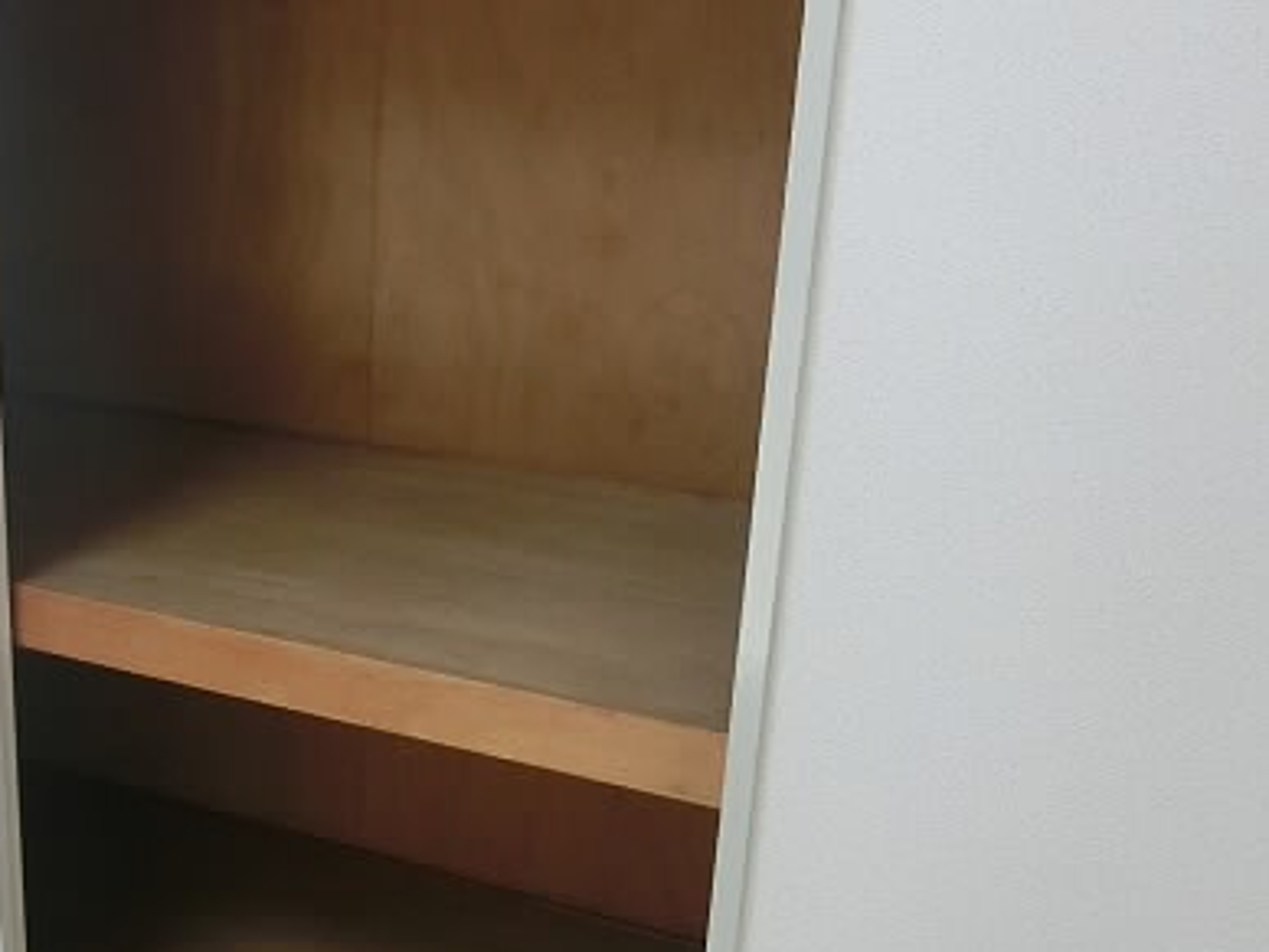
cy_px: 519
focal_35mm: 41
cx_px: 386
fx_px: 1503
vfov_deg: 35.1
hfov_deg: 44.8
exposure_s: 1/125
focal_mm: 4.5
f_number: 3.5
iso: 400
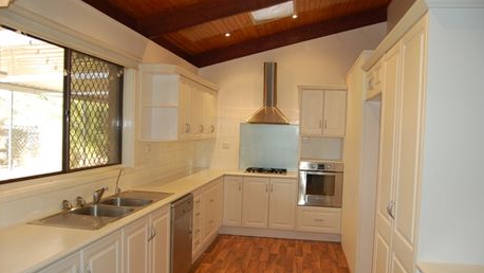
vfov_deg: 40.2
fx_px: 372
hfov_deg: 66.0
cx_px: 239
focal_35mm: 29
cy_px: 147
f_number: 3.5
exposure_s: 1/60
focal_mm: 18
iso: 400
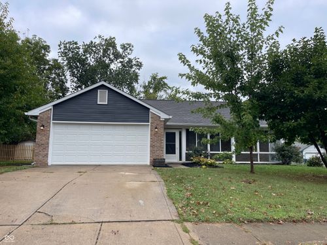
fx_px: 236
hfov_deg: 69.4
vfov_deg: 54.9
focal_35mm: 25
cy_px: 122
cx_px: 164
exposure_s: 1/2165
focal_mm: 5.1
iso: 32
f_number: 1.6
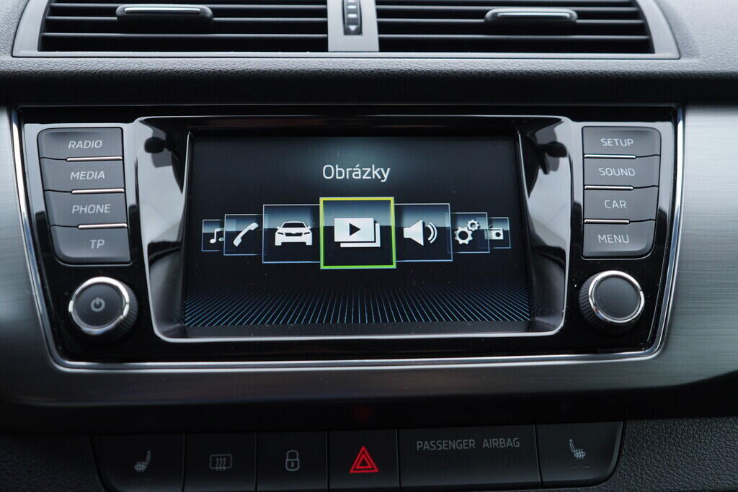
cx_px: 369
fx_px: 738
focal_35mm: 36
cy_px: 246
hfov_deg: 53.1
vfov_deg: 36.9
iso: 160
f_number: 2.8
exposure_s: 1/40
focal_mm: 24
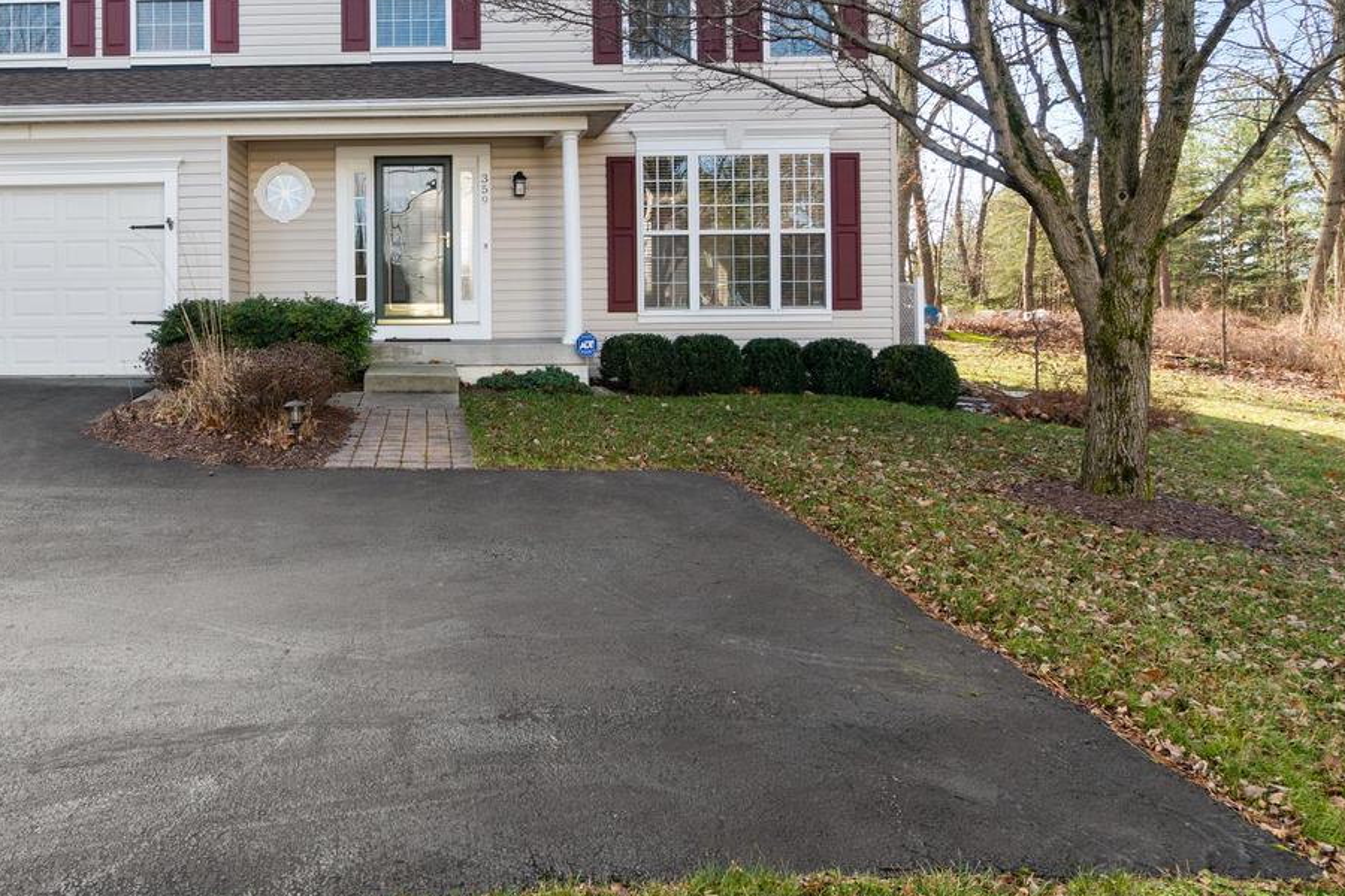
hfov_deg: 70.6
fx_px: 897
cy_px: 309
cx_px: 401
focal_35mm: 24
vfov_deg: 52.3
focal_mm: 10
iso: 100
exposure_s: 1/60
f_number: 7.1
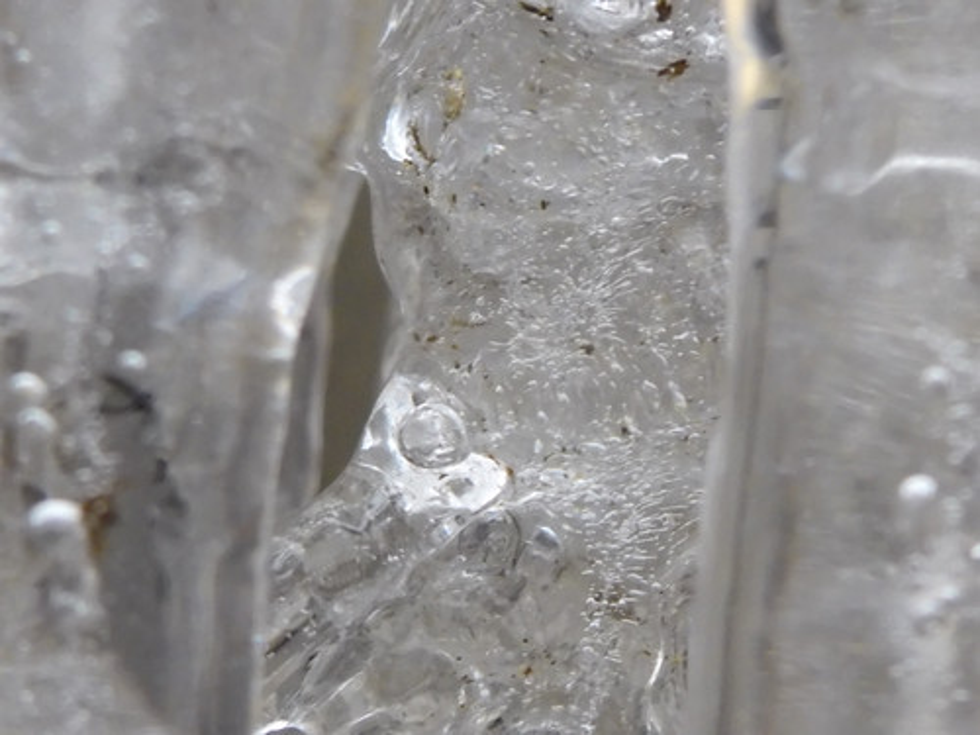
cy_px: 368
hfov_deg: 23.3
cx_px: 490
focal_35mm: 84
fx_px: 2378
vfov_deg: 17.6
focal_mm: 4.9
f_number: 3.3
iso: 250
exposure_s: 1/60
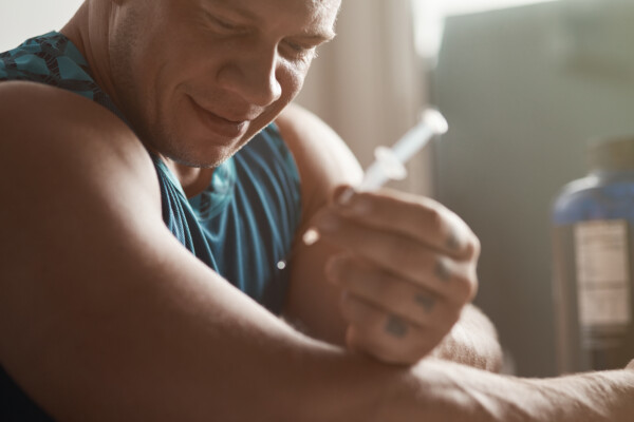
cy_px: 211
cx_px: 317
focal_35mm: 85
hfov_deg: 23.9
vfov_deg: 16.1
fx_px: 1497
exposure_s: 1/160
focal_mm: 85
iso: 400
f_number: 2
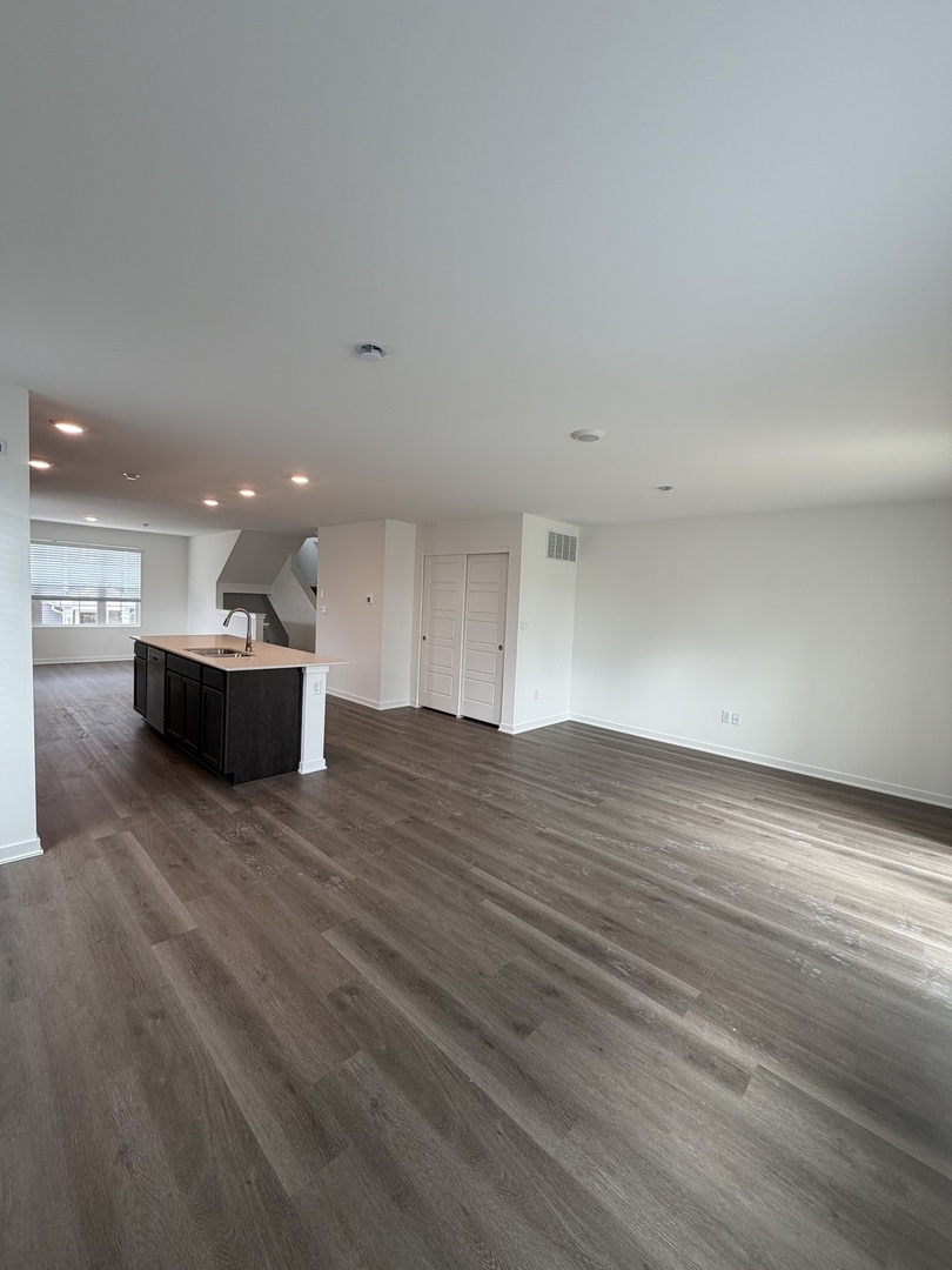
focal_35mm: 14
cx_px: 476
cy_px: 635
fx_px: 513
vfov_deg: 102.1
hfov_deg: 85.7
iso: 125
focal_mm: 2.22
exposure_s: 1/120
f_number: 2.2
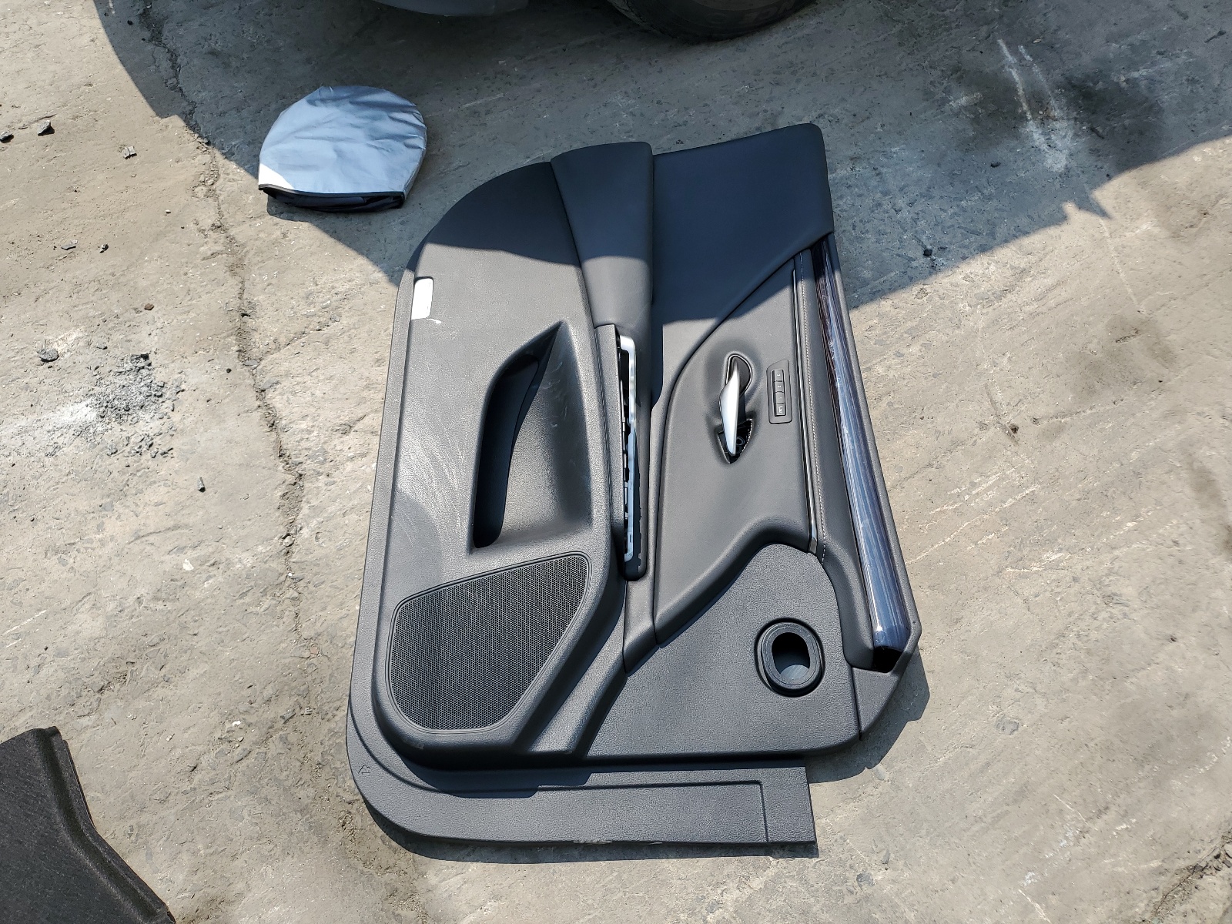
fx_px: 925
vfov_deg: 53.1
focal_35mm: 26
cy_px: 462
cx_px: 616
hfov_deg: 67.3
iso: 50
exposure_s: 1/2500
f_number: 1.5
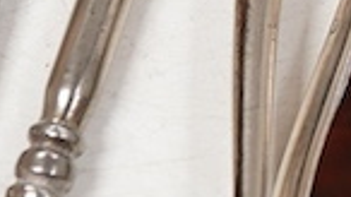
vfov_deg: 4.1
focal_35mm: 290
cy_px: -257
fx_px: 2698
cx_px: 596
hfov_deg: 7.3
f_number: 8
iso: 1250
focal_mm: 30
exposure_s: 1/125
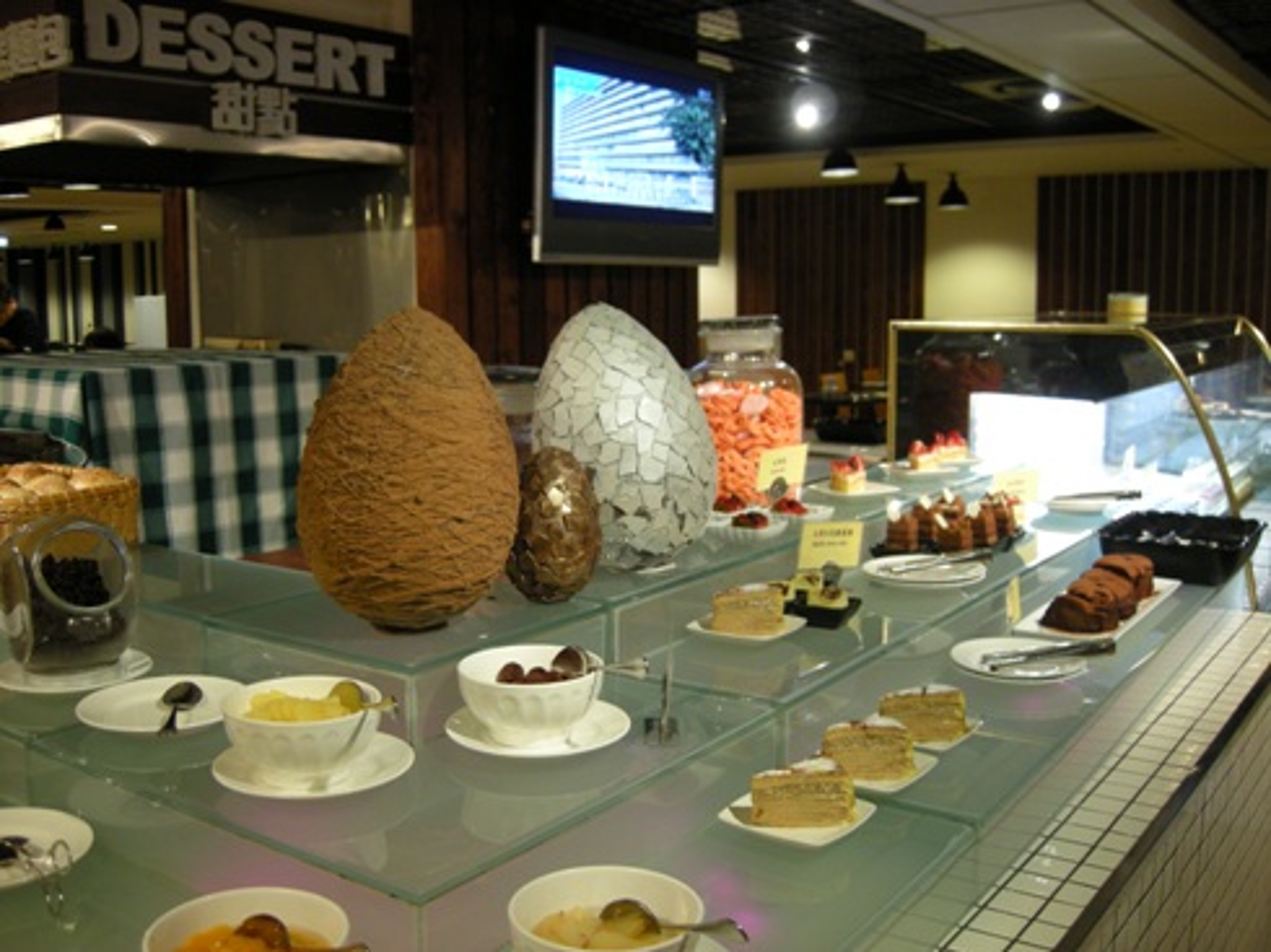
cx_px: 636
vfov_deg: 40.7
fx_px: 1284
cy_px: 476
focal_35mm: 35
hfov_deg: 52.6
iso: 200
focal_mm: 7.5
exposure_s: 1/15
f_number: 2.7
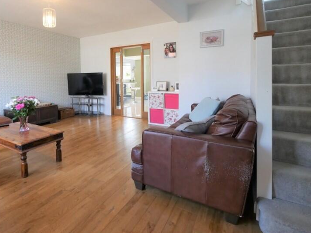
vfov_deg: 64.9
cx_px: 119
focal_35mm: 20
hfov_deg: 80.4
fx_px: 180
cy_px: 86
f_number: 4
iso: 500
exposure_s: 1/60
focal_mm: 7
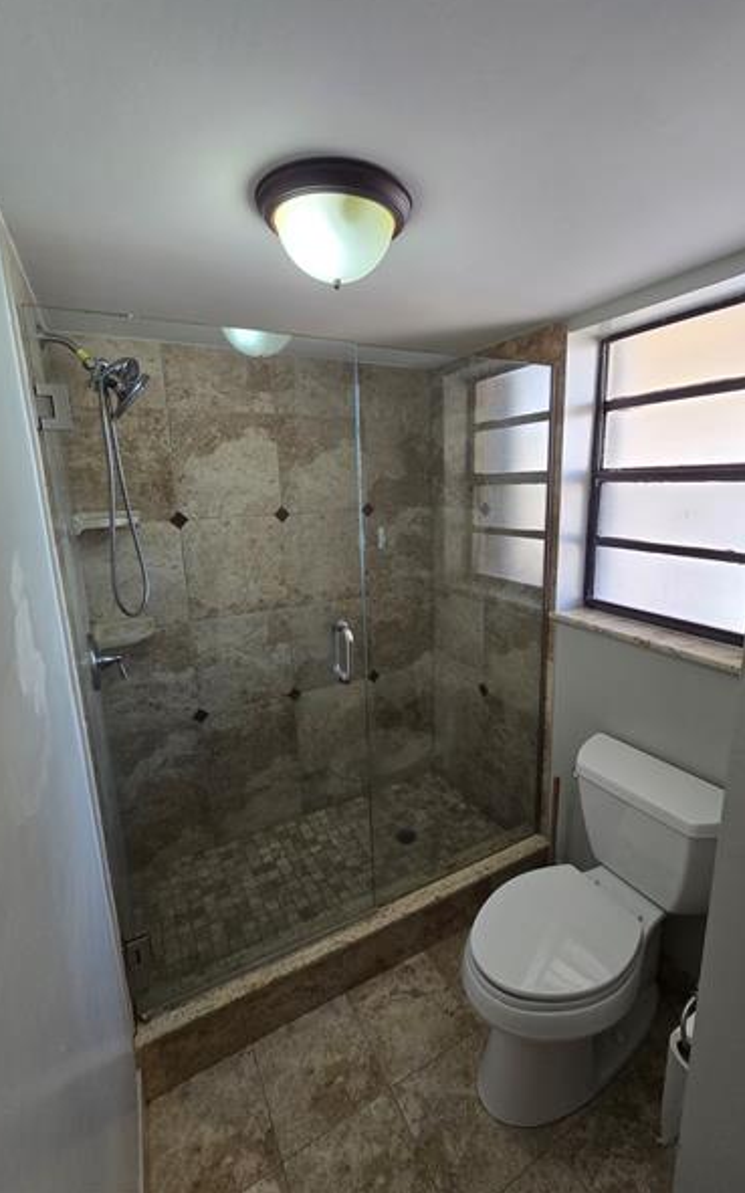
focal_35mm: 14
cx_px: 394
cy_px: 591
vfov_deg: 105.3
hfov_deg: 78.5
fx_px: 455
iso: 100
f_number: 2.2
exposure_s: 1/60
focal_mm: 2.2
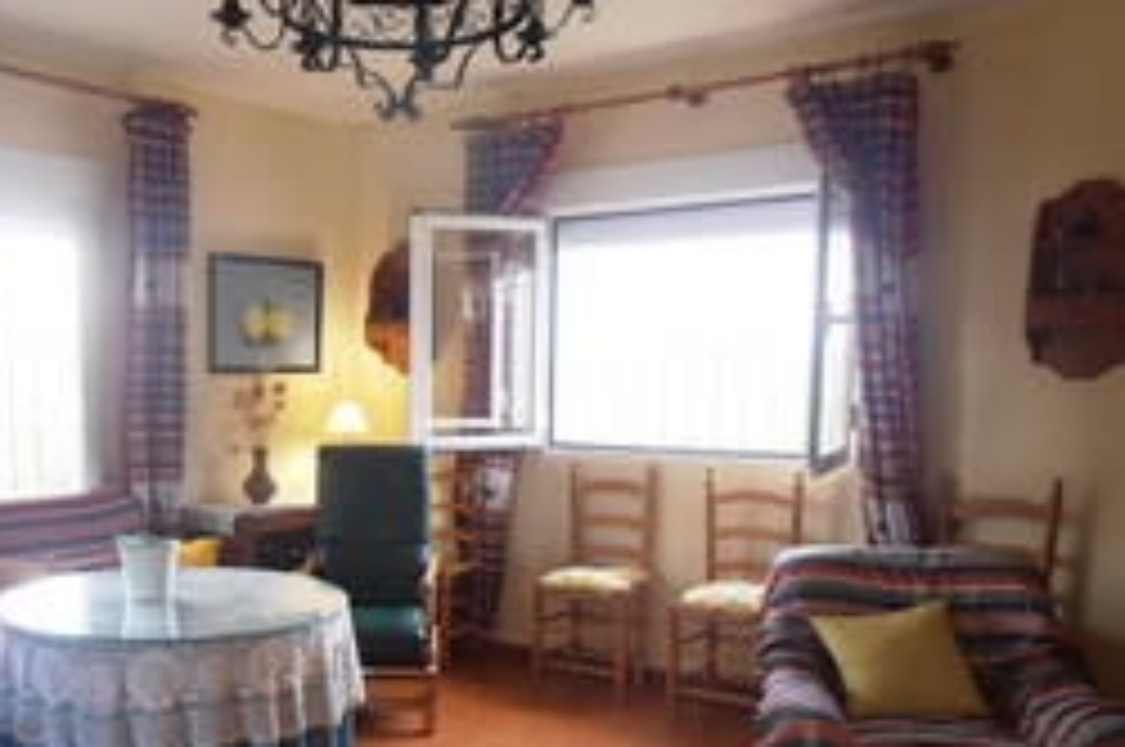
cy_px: 536
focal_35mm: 36
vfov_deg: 36.1
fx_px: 1124
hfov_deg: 51.6
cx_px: 324
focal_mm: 4.2
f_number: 3
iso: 125
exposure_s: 1/8
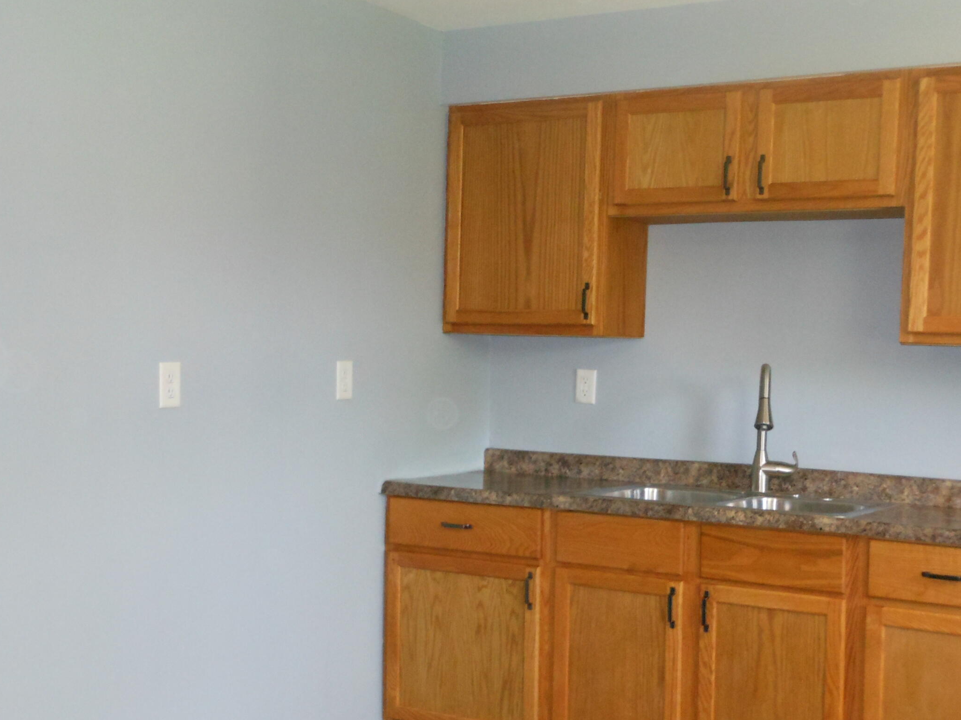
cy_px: 410
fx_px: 1332
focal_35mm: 48
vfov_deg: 30.2
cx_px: 514
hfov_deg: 39.6
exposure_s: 1/25
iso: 400
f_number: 4
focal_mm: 5.9
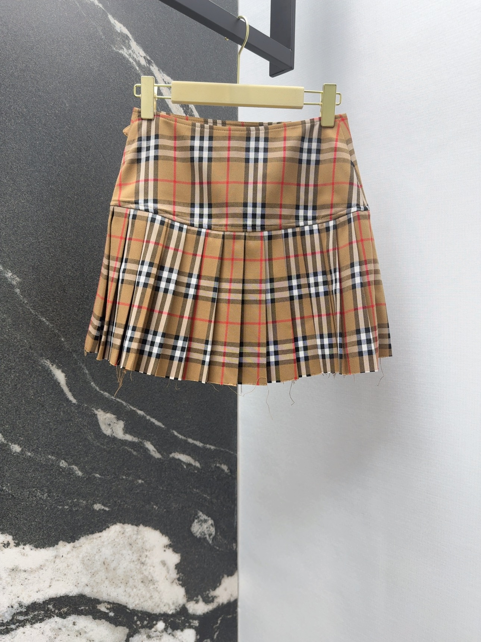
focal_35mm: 24
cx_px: 240
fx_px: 445
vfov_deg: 71.6
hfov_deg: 56.8
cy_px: 321
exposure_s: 1/100
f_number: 1.78
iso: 80
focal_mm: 6.76
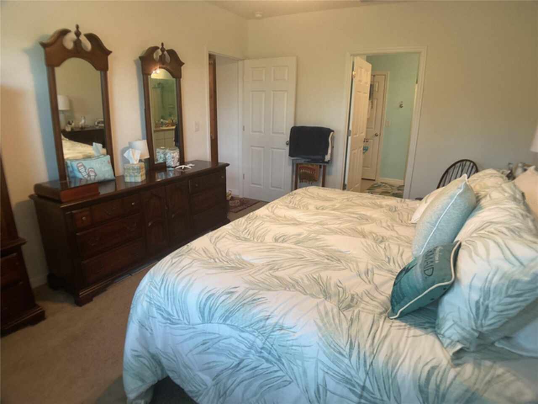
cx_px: 269
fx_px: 451
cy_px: 202
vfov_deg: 48.2
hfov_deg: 61.7
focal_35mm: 29
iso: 80
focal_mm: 3
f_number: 1.8
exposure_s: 1/60
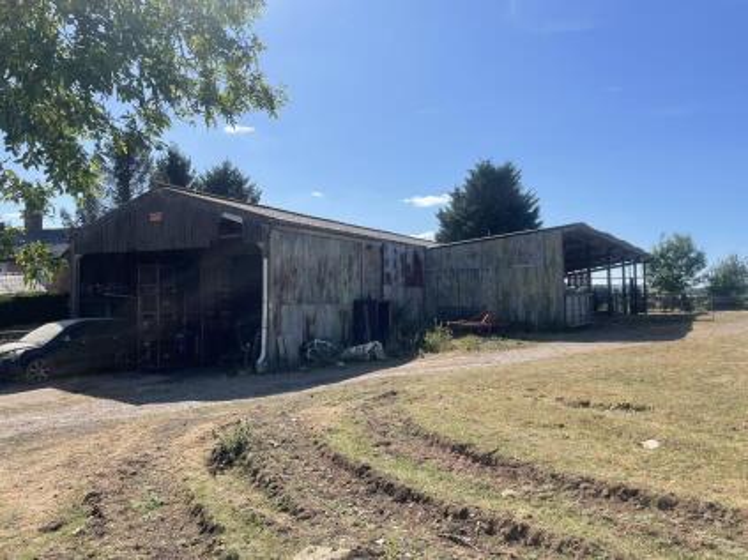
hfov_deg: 67.3
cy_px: 280
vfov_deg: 53.0
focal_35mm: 26
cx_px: 374
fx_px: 562
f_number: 1.6
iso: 32
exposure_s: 1/4292
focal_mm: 4.2
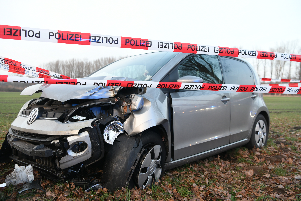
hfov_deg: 57.2
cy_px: 102
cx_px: 147
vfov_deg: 40.0
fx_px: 276
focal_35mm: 33
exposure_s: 1/40
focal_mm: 32
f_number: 4
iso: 400
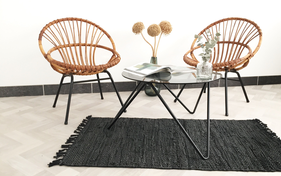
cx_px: 141
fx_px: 237
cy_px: 83
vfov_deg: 40.6
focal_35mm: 31
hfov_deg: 61.2
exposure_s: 1/33
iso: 64
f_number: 2.2
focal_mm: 4.15
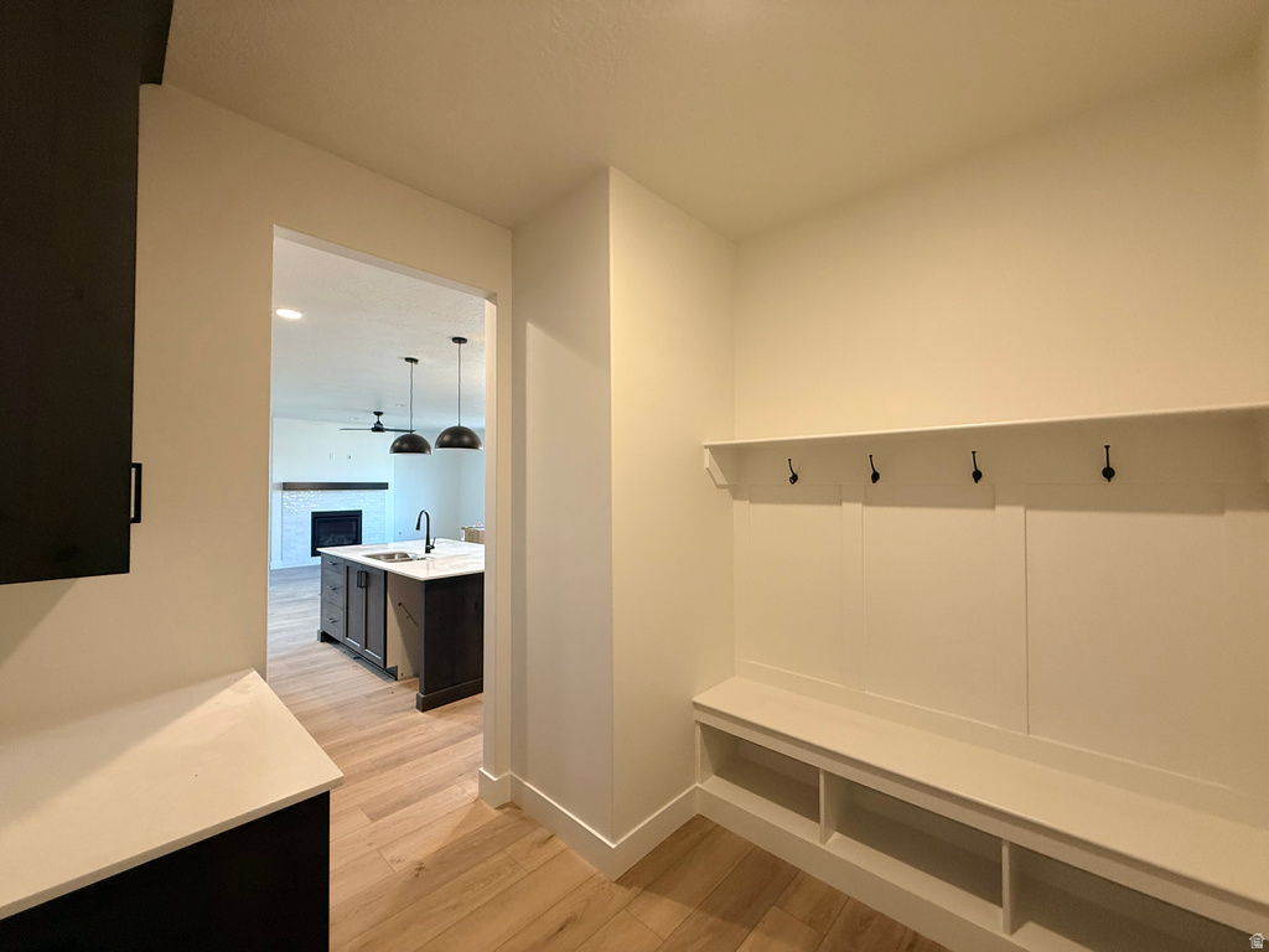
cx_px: 634
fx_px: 513
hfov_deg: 102.1
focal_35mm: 14
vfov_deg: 85.7
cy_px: 476
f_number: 2.2
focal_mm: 2.22
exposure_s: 1/120
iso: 320
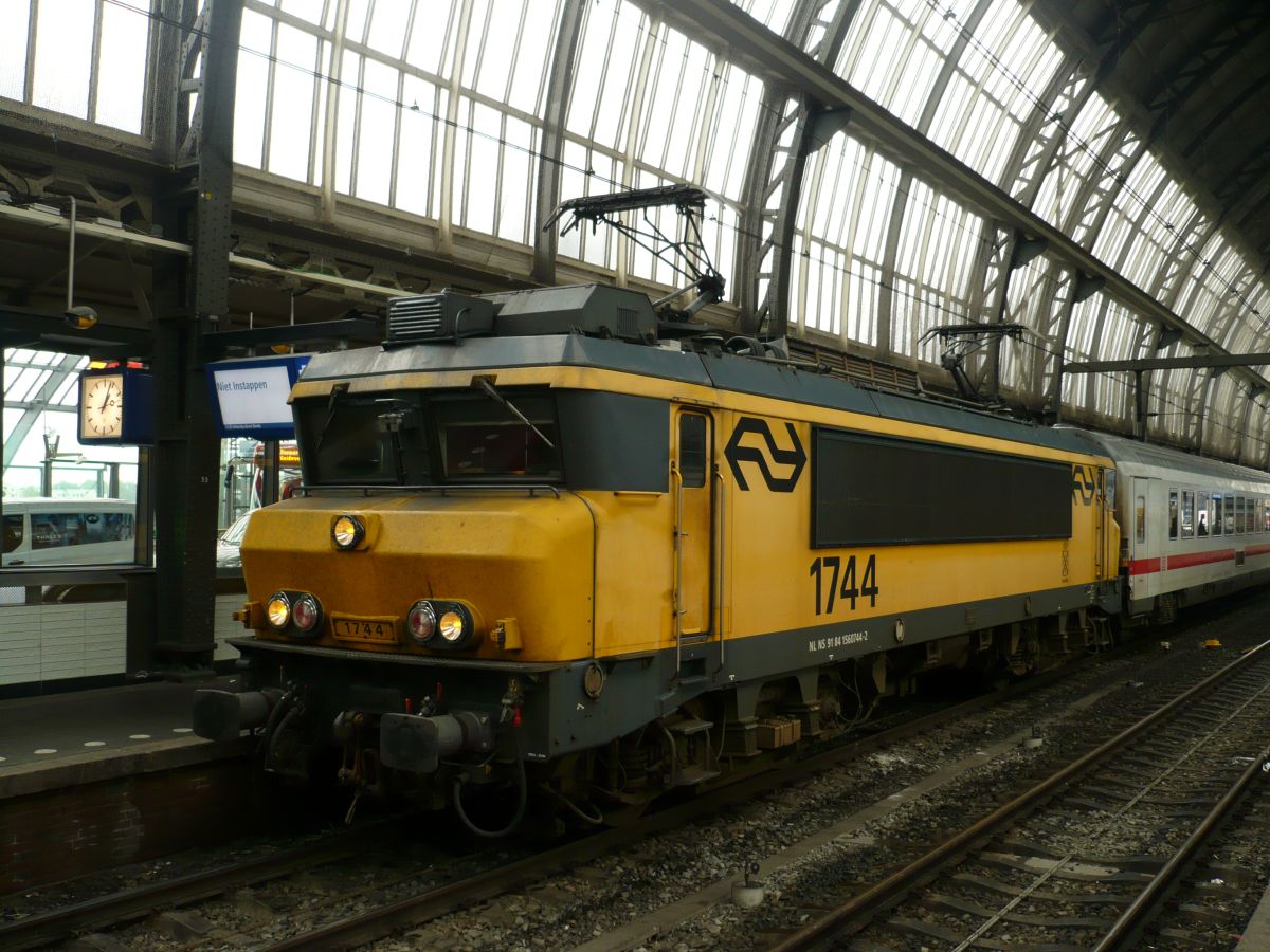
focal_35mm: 35
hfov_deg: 52.6
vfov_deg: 40.7
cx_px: 635
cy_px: 476
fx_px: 1284
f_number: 2.8
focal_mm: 5.8
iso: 100
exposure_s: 1/40
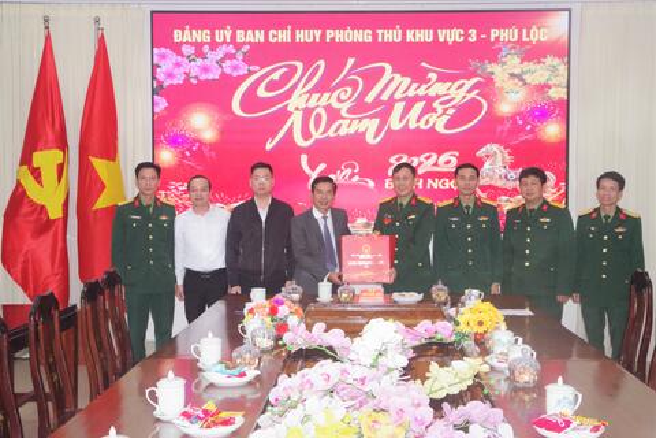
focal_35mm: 46
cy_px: 219
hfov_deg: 42.7
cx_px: 328
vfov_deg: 29.2
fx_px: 838
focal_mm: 31
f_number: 8
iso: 3200
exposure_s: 1/125
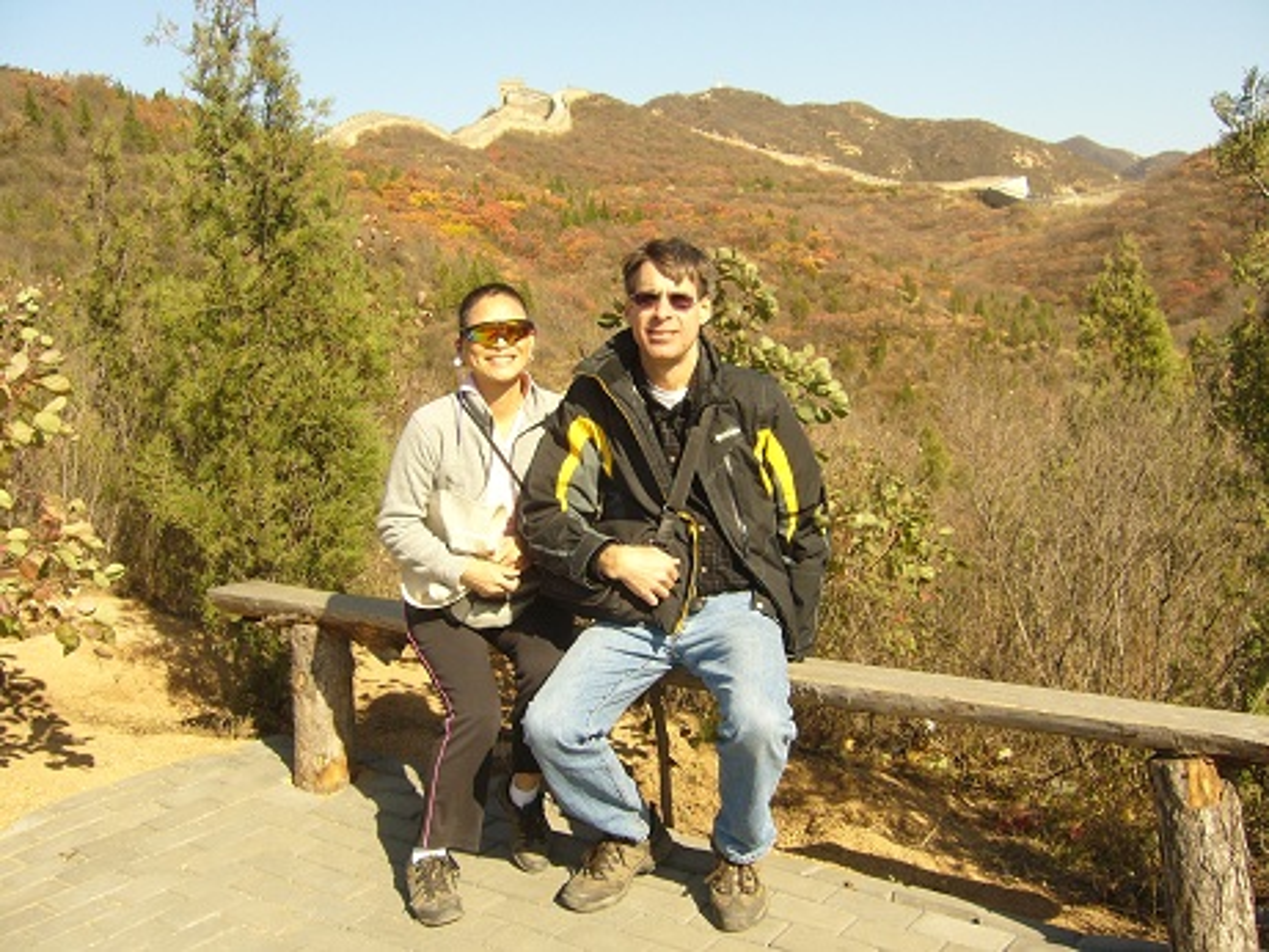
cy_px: 476
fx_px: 1283
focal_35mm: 35
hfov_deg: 52.6
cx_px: 634
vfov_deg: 40.7
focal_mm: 5.8
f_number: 5.6
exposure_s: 1/200
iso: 80
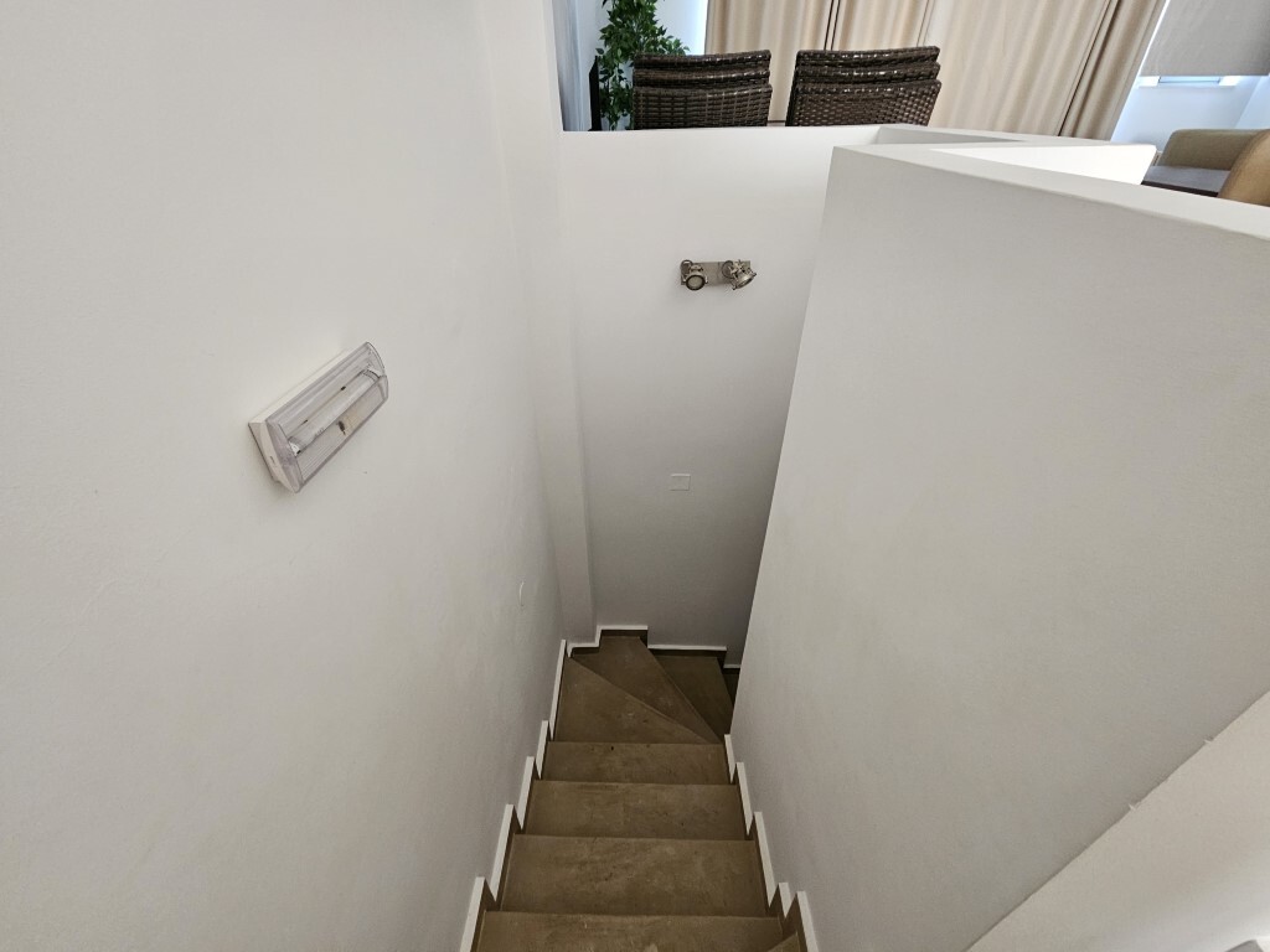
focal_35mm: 13
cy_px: 476
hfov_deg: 106.2
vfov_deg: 89.9
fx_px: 477
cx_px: 635
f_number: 2.2
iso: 400
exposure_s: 1/33.3
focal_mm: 2.2
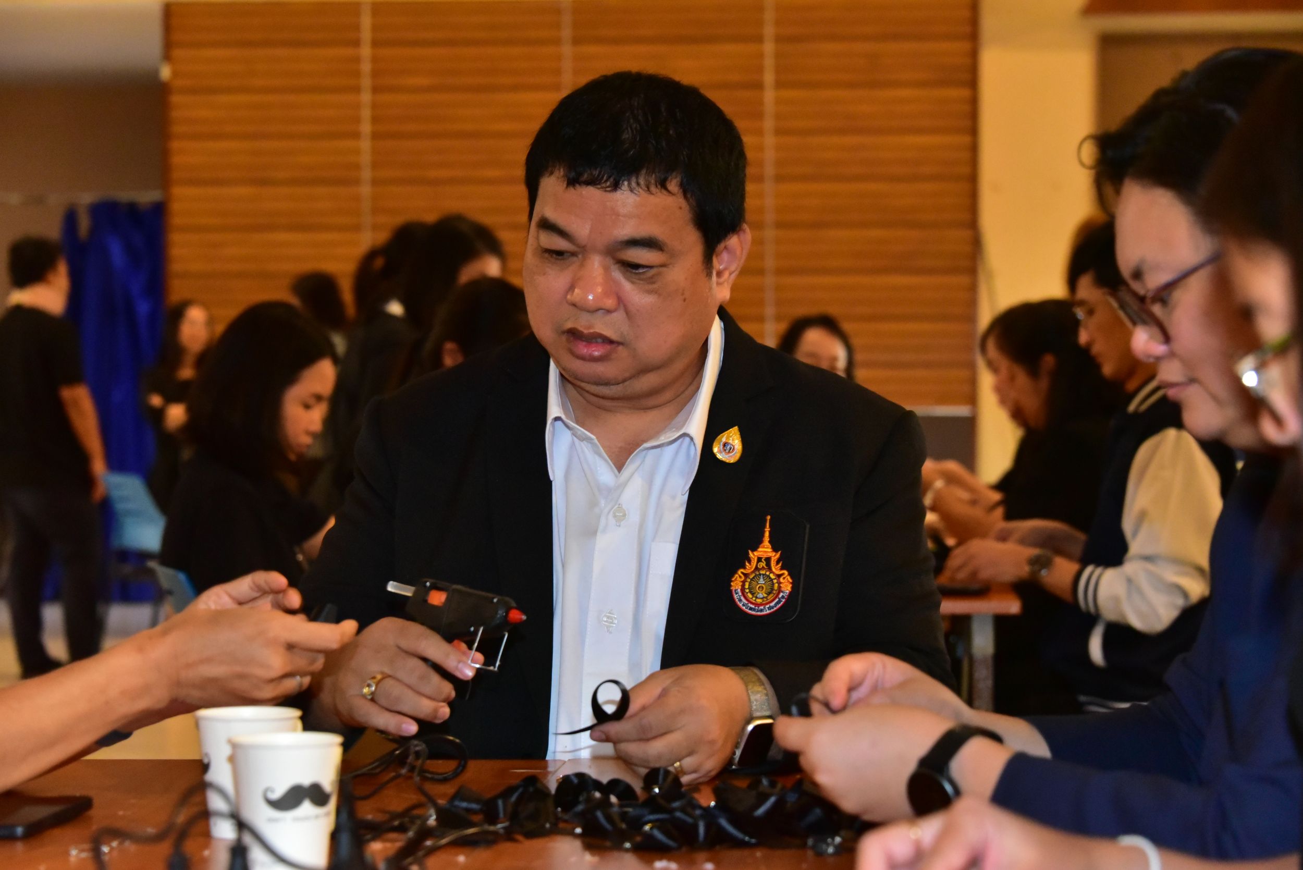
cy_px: 435
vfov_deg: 15.2
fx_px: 3259
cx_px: 652
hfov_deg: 22.6
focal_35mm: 90
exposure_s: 1/100
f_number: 6.3
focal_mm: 90
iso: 8000
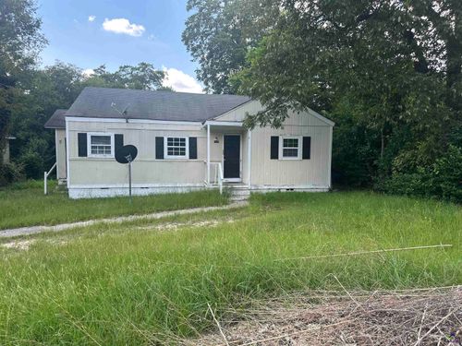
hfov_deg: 71.6
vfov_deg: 56.8
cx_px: 231
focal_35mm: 24
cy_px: 173
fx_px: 320
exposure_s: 1/714
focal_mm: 6.86
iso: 80
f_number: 1.78
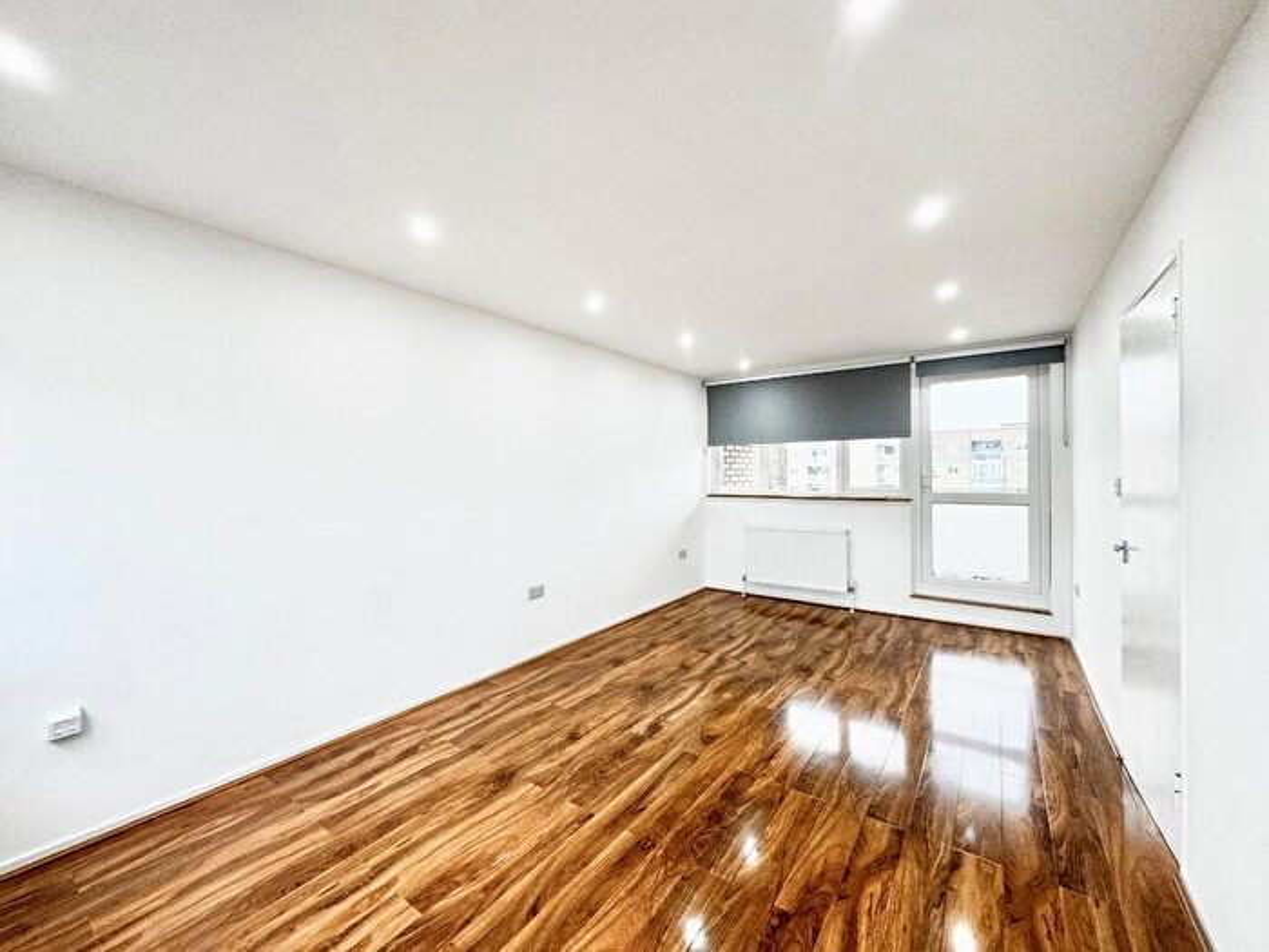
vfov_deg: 85.7
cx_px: 634
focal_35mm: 14
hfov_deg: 102.1
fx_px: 513
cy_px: 476
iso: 125
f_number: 2.2
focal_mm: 2.22
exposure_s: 1/100
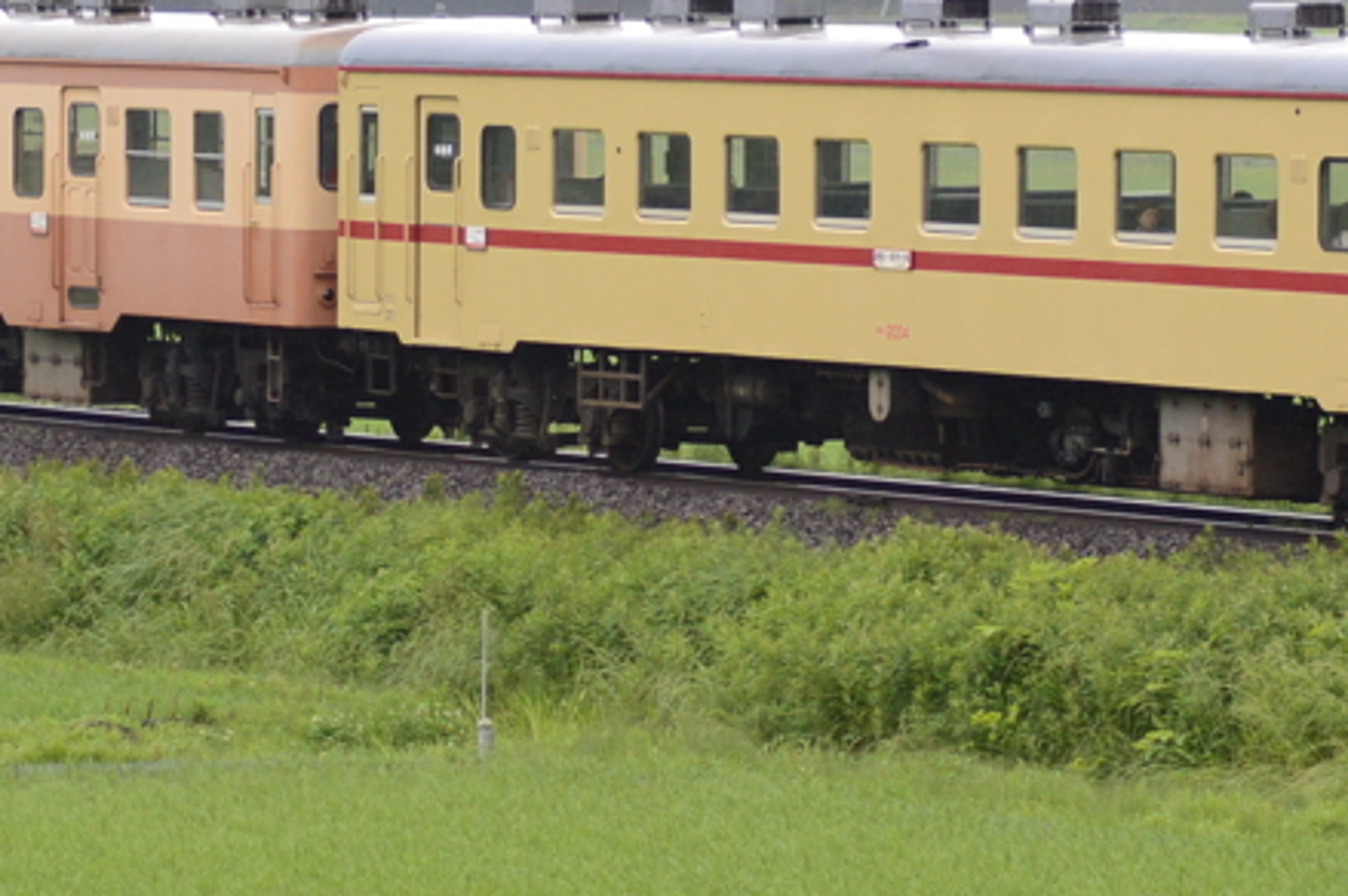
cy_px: 503
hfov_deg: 6.5
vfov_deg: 4.4
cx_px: 743
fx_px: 11786
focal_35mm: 315
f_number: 2.5
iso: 160
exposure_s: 1/500
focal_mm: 50
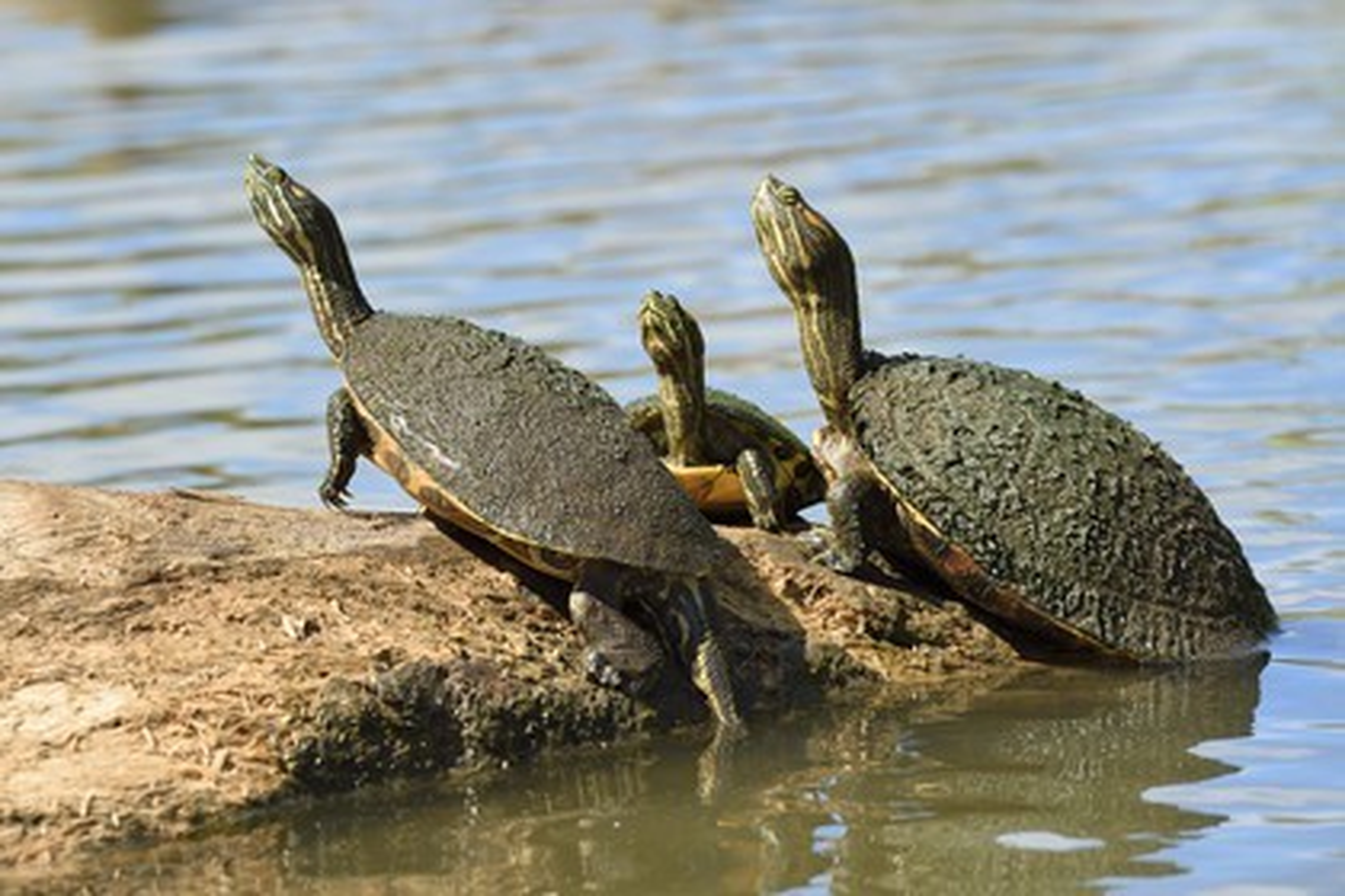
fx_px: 7472
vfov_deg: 6.9
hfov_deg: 10.3
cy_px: 448
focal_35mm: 200
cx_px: 672
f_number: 9
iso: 200
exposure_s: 1/250
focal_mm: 200
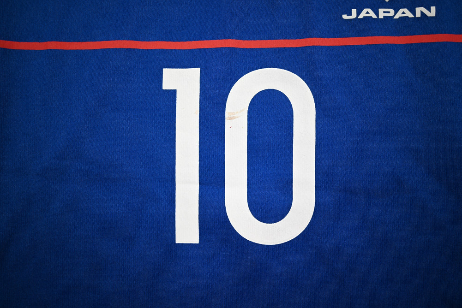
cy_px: 154
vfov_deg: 42.4
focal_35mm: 31
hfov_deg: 60.3
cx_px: 231
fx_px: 398
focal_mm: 31
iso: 200
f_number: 4.8
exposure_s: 1/125
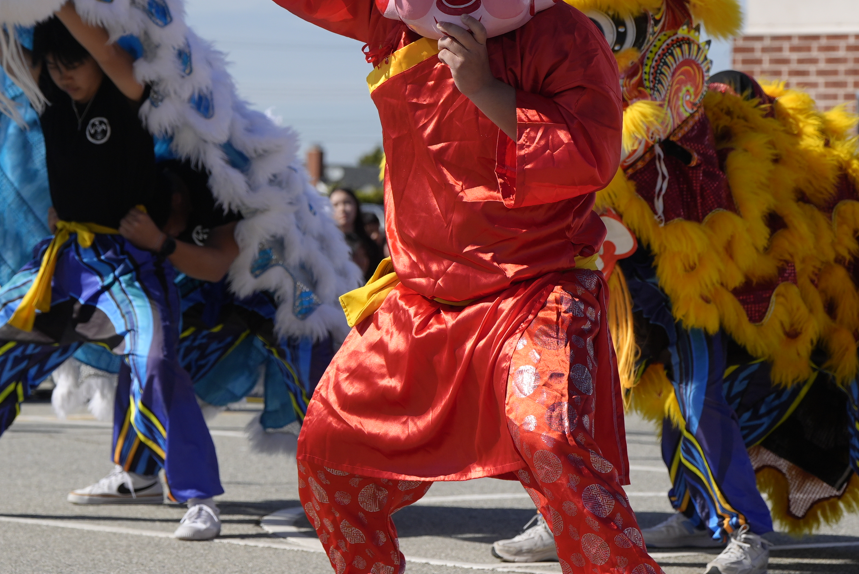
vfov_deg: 8.4
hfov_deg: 12.6
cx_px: 423
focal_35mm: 163
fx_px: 3893
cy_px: 168
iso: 250
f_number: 5
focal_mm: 84
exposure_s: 1/2500
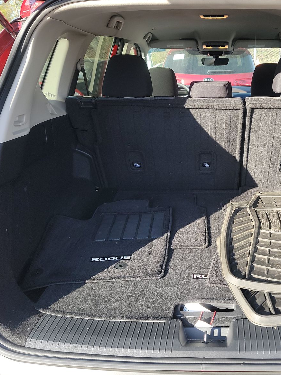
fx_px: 357
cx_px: 205
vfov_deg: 55.4
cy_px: 189
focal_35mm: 33
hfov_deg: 41.9
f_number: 1.8
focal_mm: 6.7
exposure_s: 1/119
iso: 76
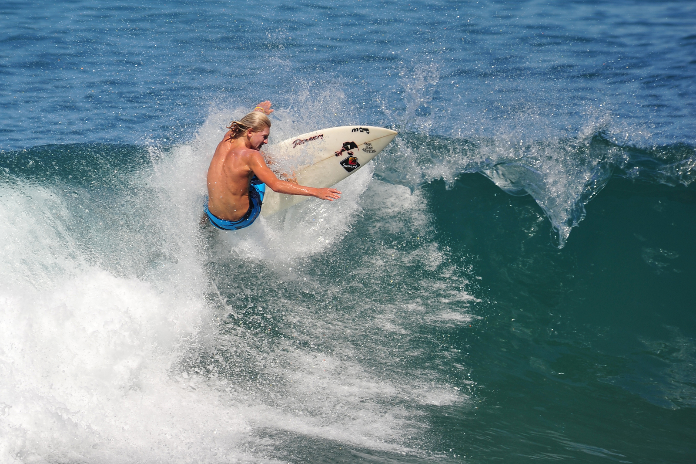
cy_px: 232
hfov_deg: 5.2
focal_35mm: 400
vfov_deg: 3.4
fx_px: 7729
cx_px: 348
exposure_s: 1/1250
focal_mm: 400
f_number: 6.3
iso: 200
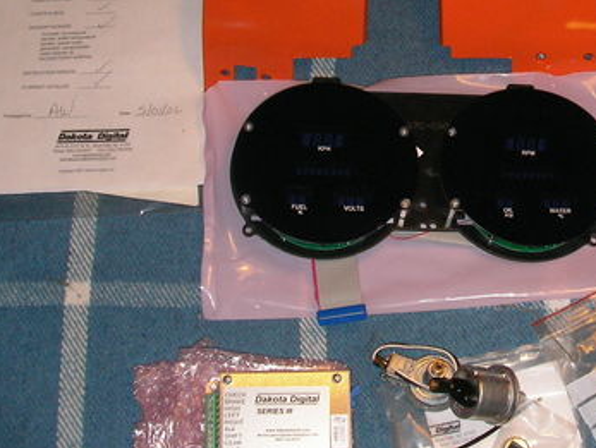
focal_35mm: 70
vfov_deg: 20.9
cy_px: 106
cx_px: 457
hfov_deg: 27.3
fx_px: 1206
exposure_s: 1/40
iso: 100
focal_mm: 6.3
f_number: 3.5
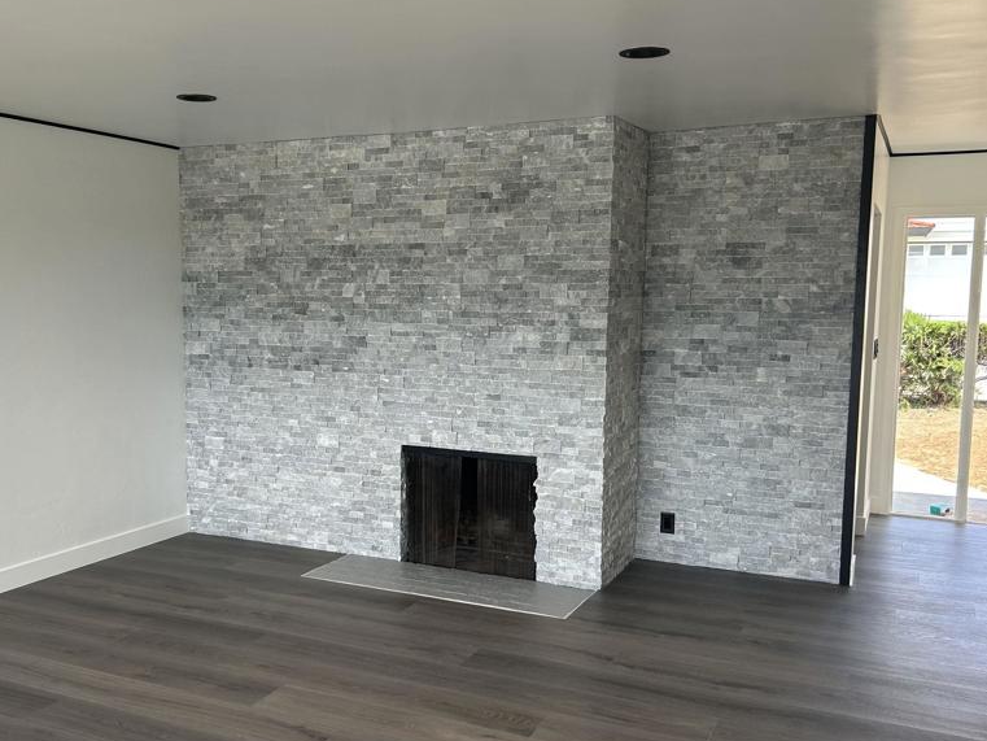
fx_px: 998
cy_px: 396
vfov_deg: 40.7
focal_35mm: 35
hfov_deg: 52.3
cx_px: 394
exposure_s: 1/270
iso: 50
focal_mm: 5.7
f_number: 1.5
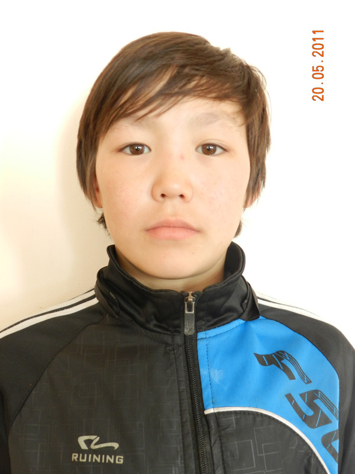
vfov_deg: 49.0
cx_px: 178
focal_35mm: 38
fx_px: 520
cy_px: 237
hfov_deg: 37.7
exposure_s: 1/13
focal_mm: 6.7
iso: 400
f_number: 4
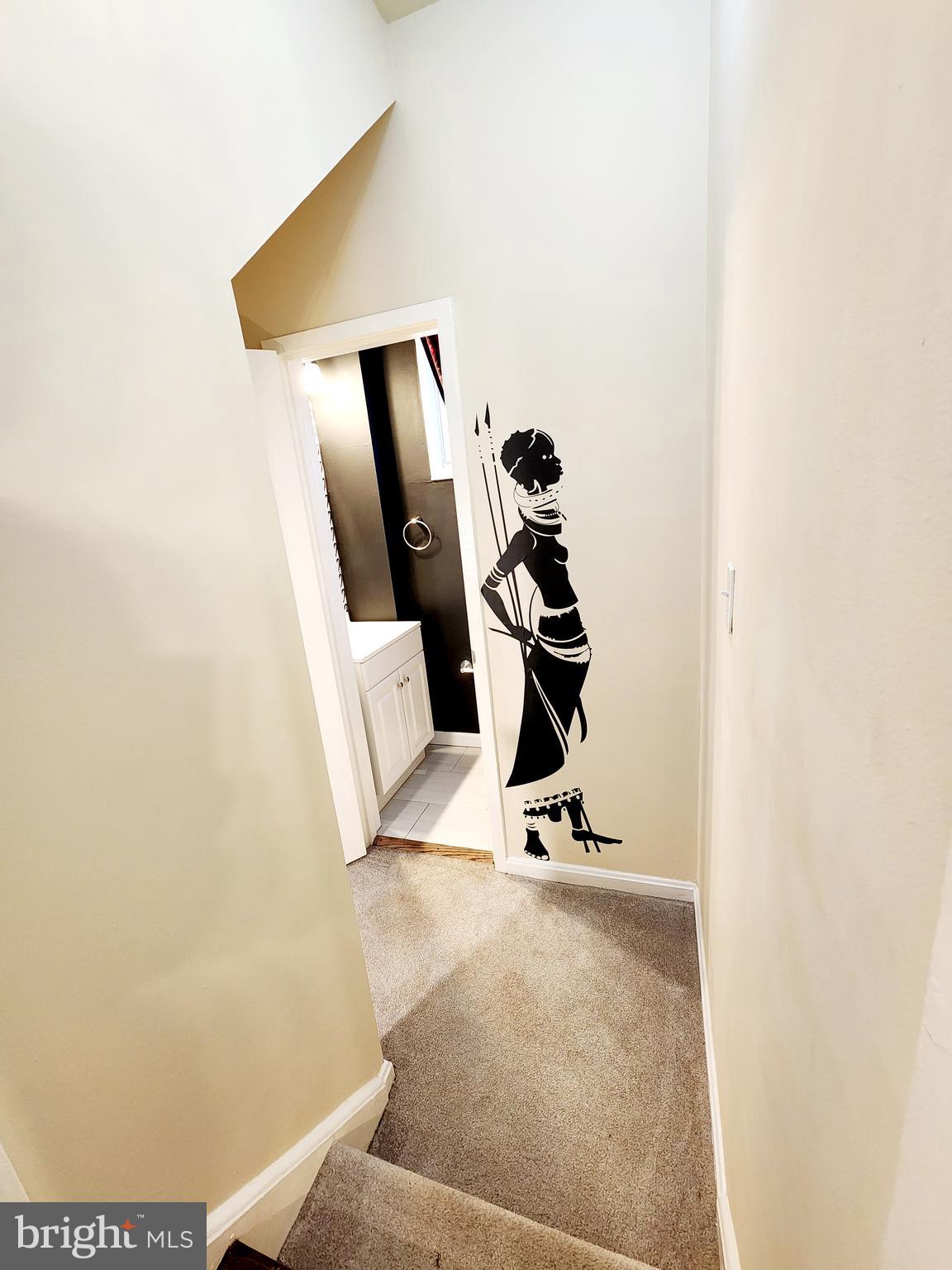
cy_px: 635
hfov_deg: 89.9
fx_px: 477
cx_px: 476
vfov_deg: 106.2
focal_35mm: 13
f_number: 2.2
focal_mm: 2.2
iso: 320
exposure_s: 1/60.2
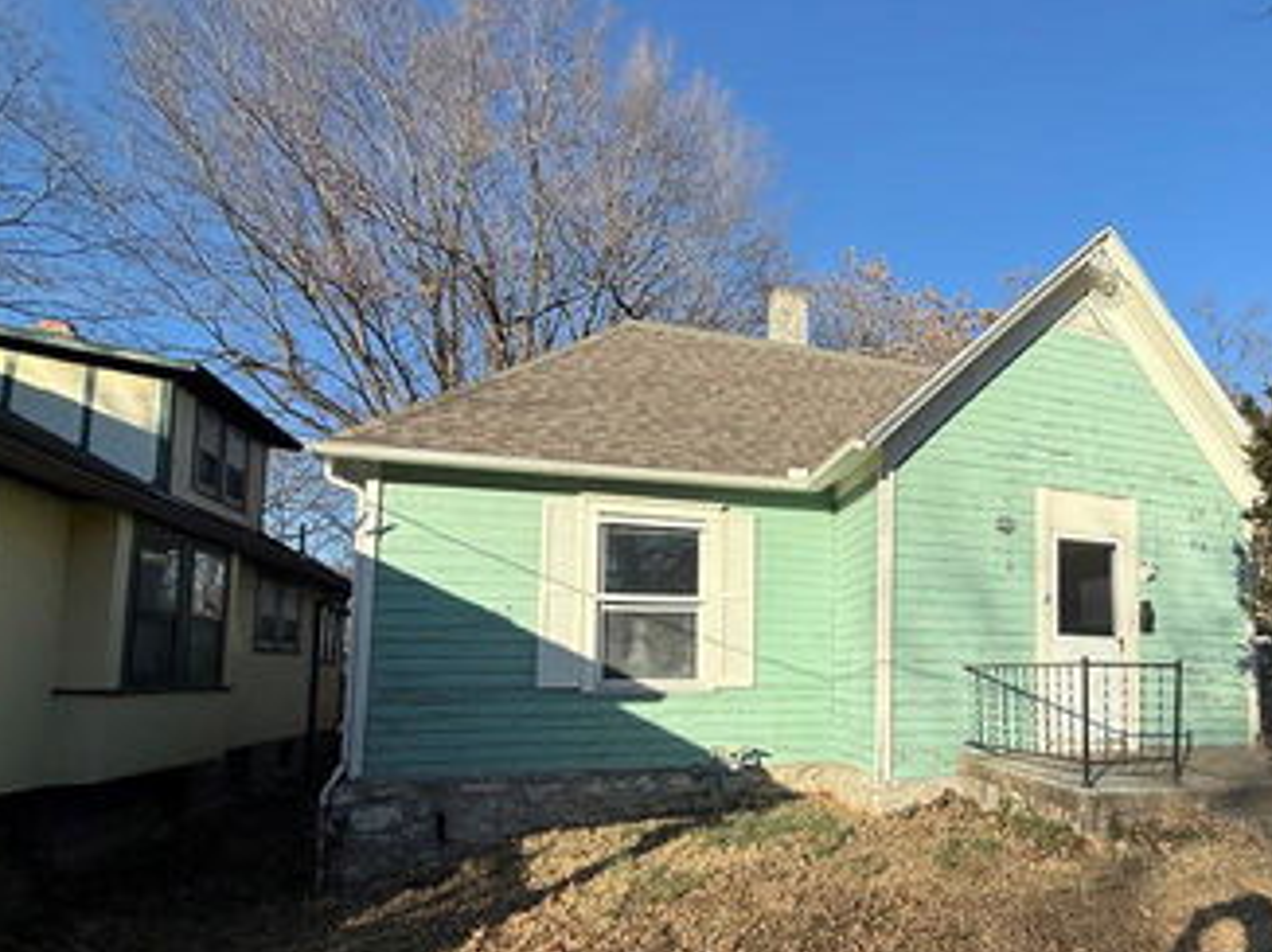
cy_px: 620
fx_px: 808
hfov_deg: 72.3
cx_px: 917
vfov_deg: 59.8
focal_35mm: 22
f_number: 2.2
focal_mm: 2.22
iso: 50
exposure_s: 1/2717
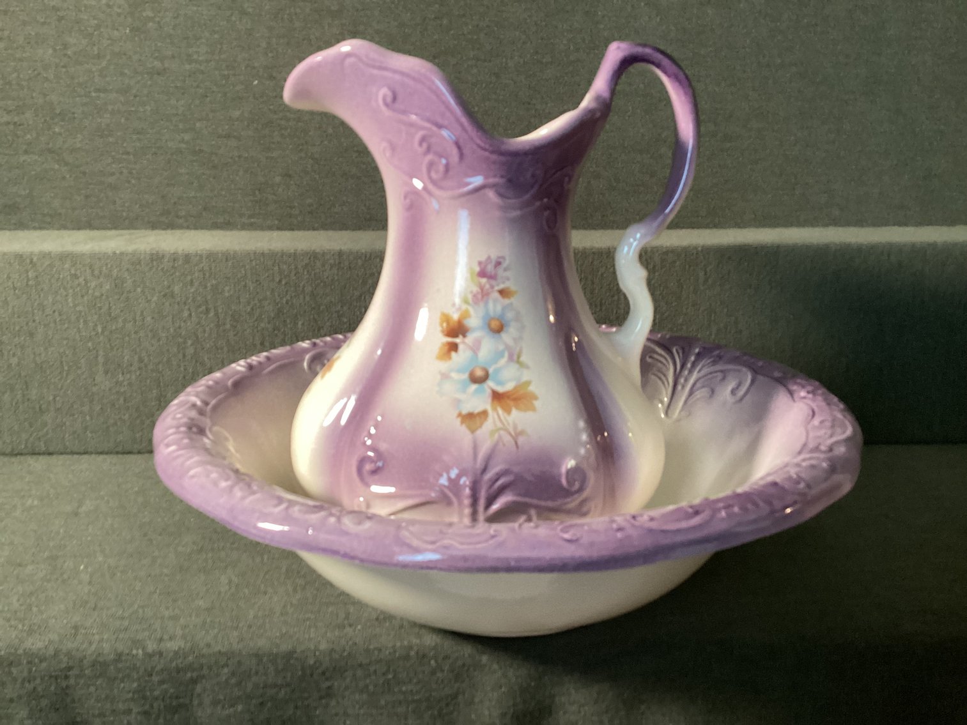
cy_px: 362
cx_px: 484
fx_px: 866
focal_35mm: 31
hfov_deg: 58.3
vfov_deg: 45.4
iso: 320
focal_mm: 3.3
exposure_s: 1/40
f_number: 2.4
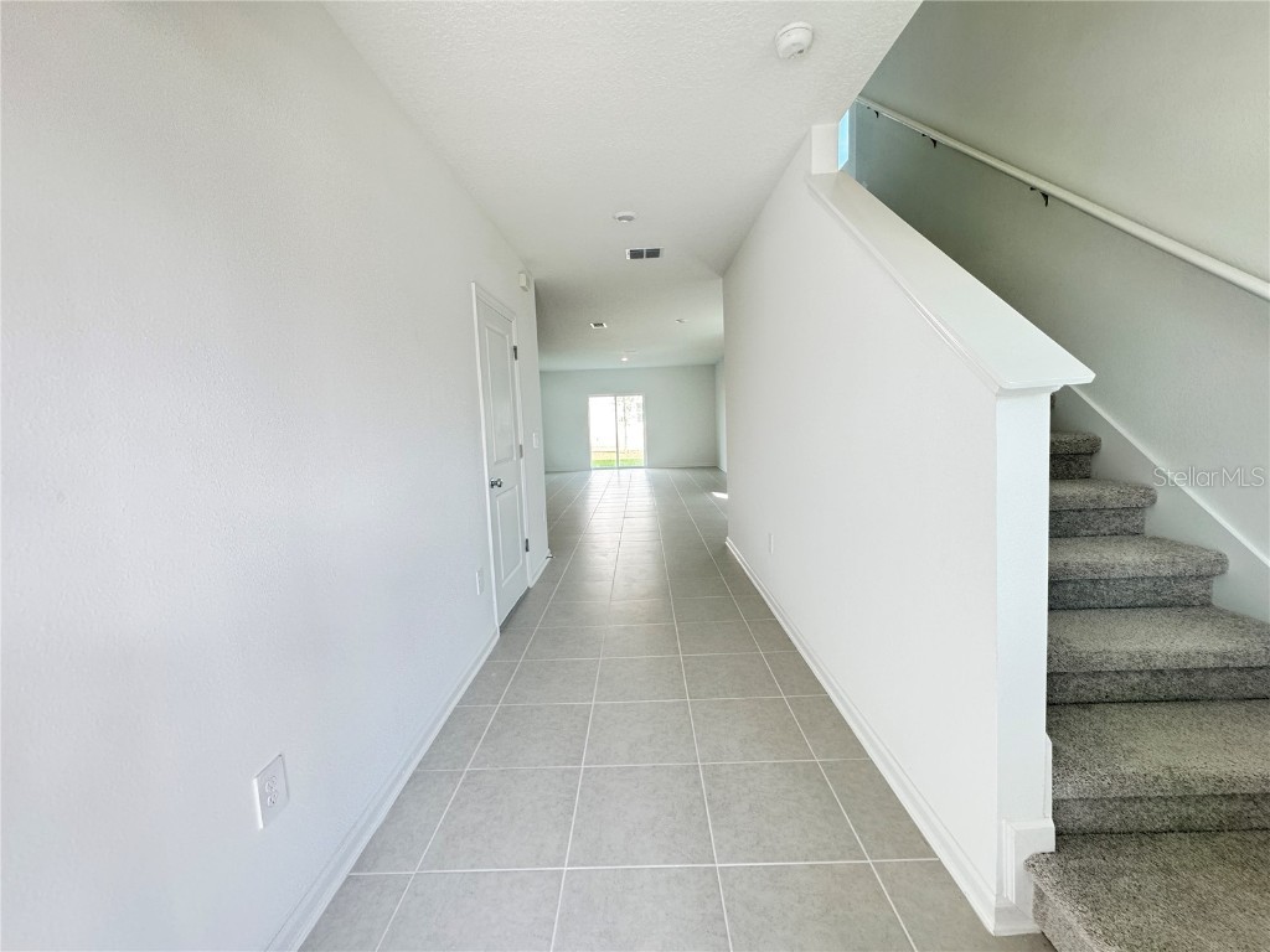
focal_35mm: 14
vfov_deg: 85.7
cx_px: 635
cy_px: 476
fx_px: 514
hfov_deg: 102.1
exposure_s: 1/120
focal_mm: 2.22
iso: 160
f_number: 2.2
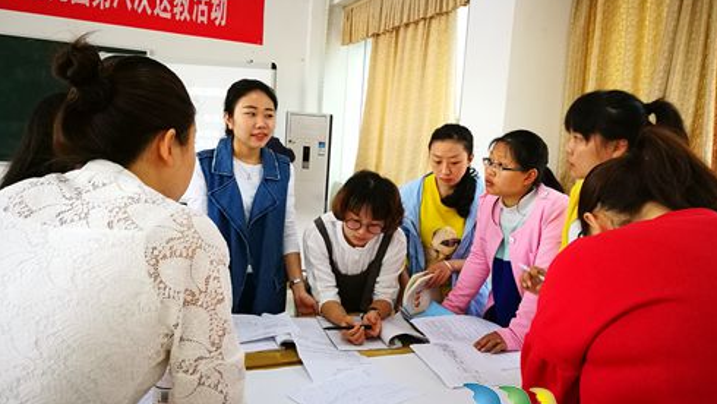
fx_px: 571
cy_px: 212
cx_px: 363
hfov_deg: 64.3
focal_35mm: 30
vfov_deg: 39.0
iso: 320
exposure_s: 1/33.3
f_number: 2.2
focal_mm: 4.5
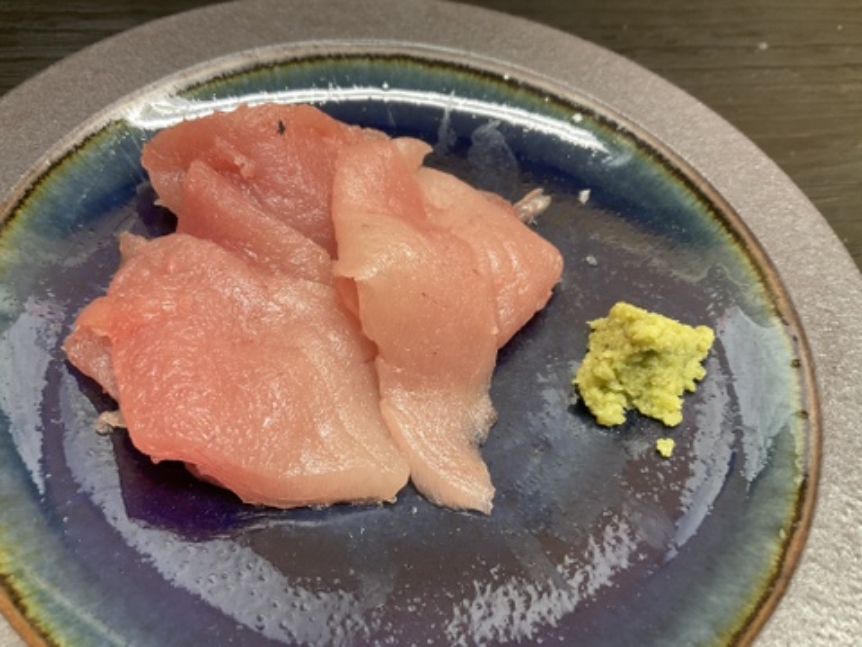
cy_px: 324
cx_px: 431
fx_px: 722
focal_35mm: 29
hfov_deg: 61.7
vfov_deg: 48.2
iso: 64
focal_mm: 3
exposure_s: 1/60
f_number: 1.8
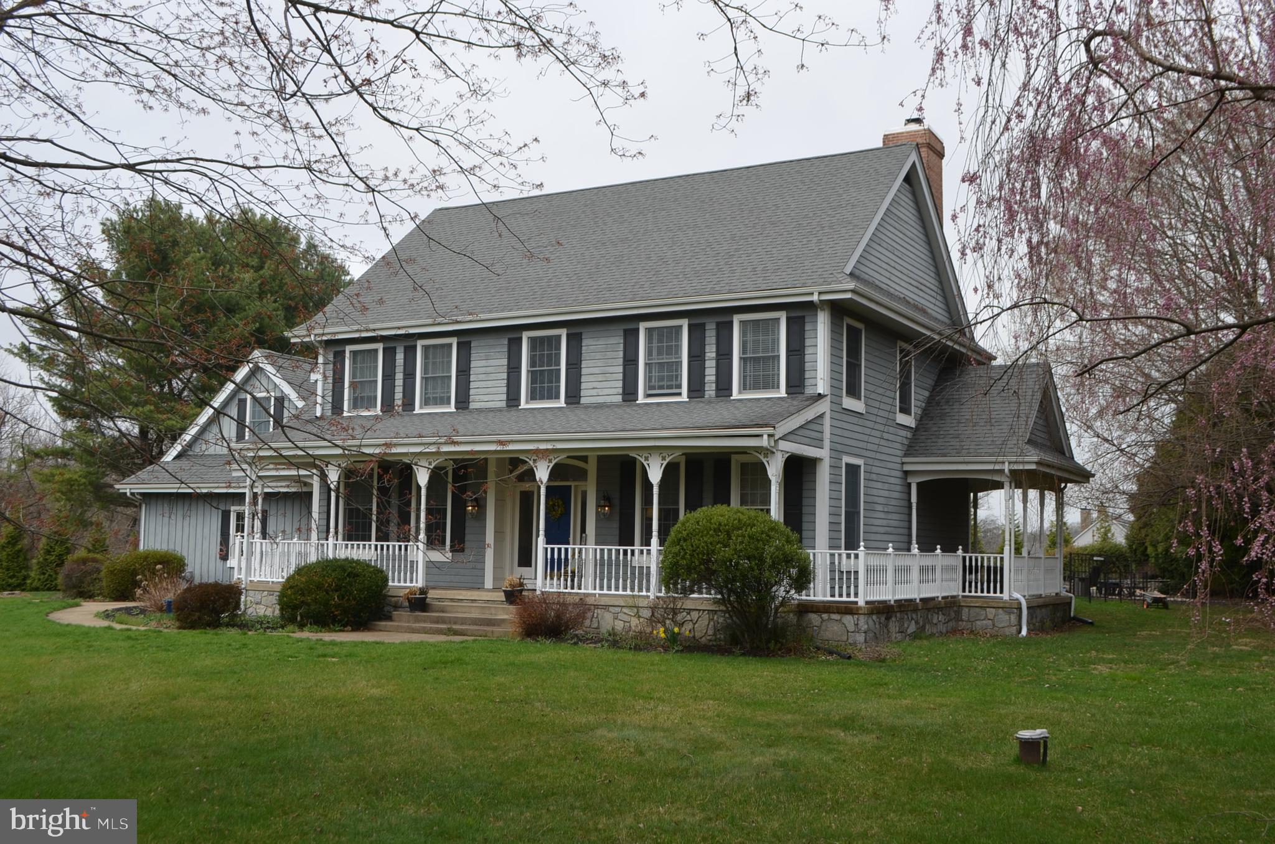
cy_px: 422
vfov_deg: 36.7
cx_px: 638
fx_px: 1272
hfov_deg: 53.2
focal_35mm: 36
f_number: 8
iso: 140
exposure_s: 1/250
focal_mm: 24
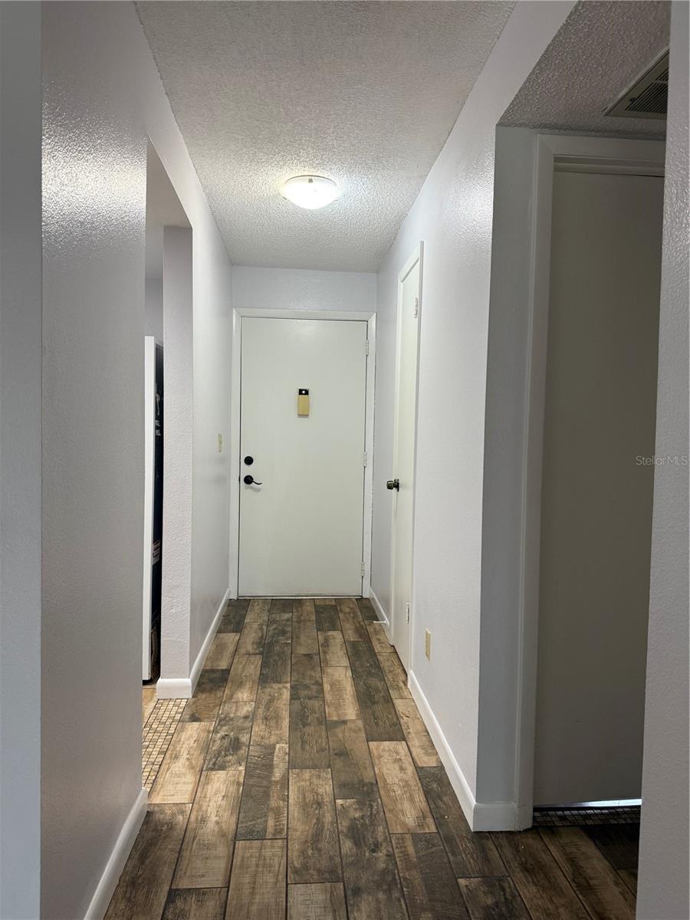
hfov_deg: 56.8
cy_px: 460
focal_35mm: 24
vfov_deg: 71.6
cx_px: 345
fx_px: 638
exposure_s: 1/60
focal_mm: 6.76
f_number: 1.78
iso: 200
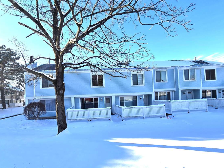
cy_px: 96
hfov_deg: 97.4
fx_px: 97
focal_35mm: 15
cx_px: 95
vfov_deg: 81.3
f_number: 2.2
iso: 50
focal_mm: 2.2
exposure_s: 1/1328
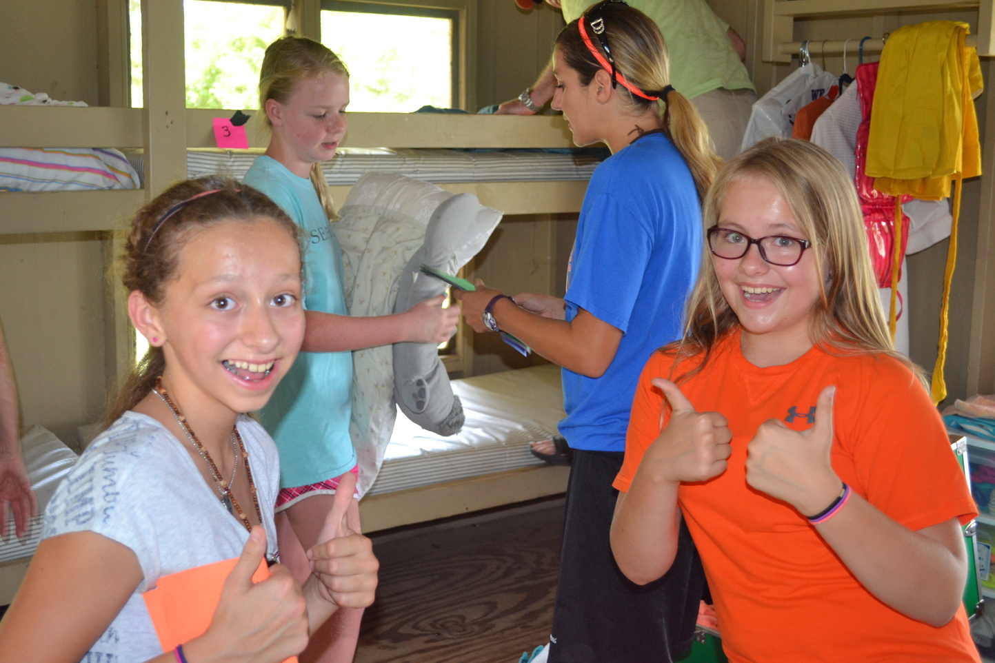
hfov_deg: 41.1
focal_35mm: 48
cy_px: 332
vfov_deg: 28.1
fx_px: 1327
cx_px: 498
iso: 900
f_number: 4.8
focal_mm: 32
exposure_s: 1/60
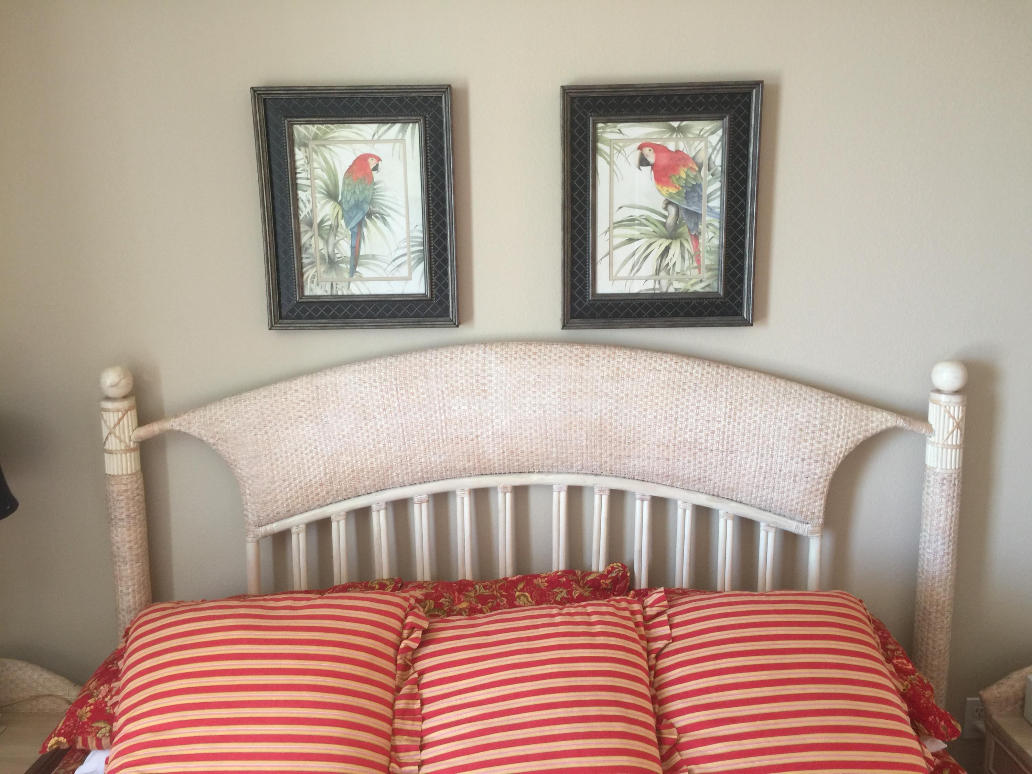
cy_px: 387
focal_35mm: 29
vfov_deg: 48.2
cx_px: 516
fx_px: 865
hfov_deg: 61.7
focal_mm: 4.15
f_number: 2.2
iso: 40
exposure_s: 1/15
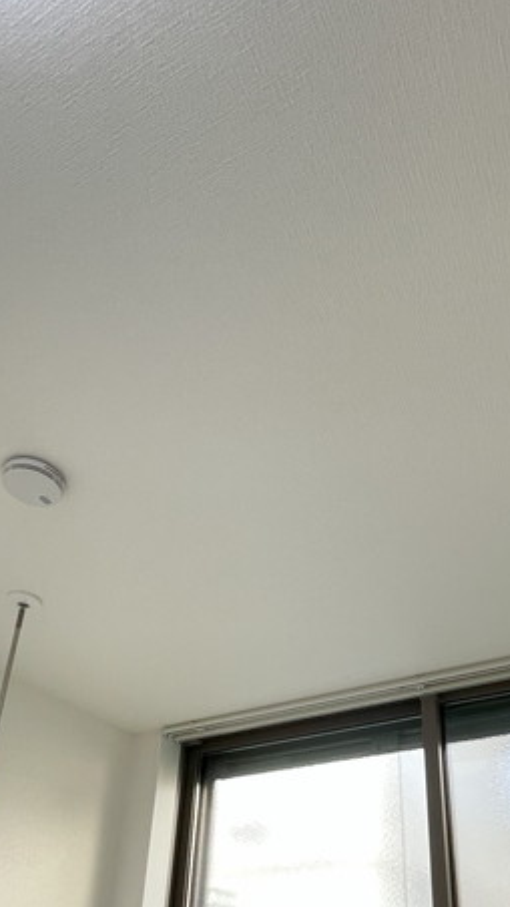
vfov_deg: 64.1
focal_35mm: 27
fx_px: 650
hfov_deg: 42.1
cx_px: 355
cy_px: 718
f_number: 2.4
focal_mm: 1.55
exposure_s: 1/100
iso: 80
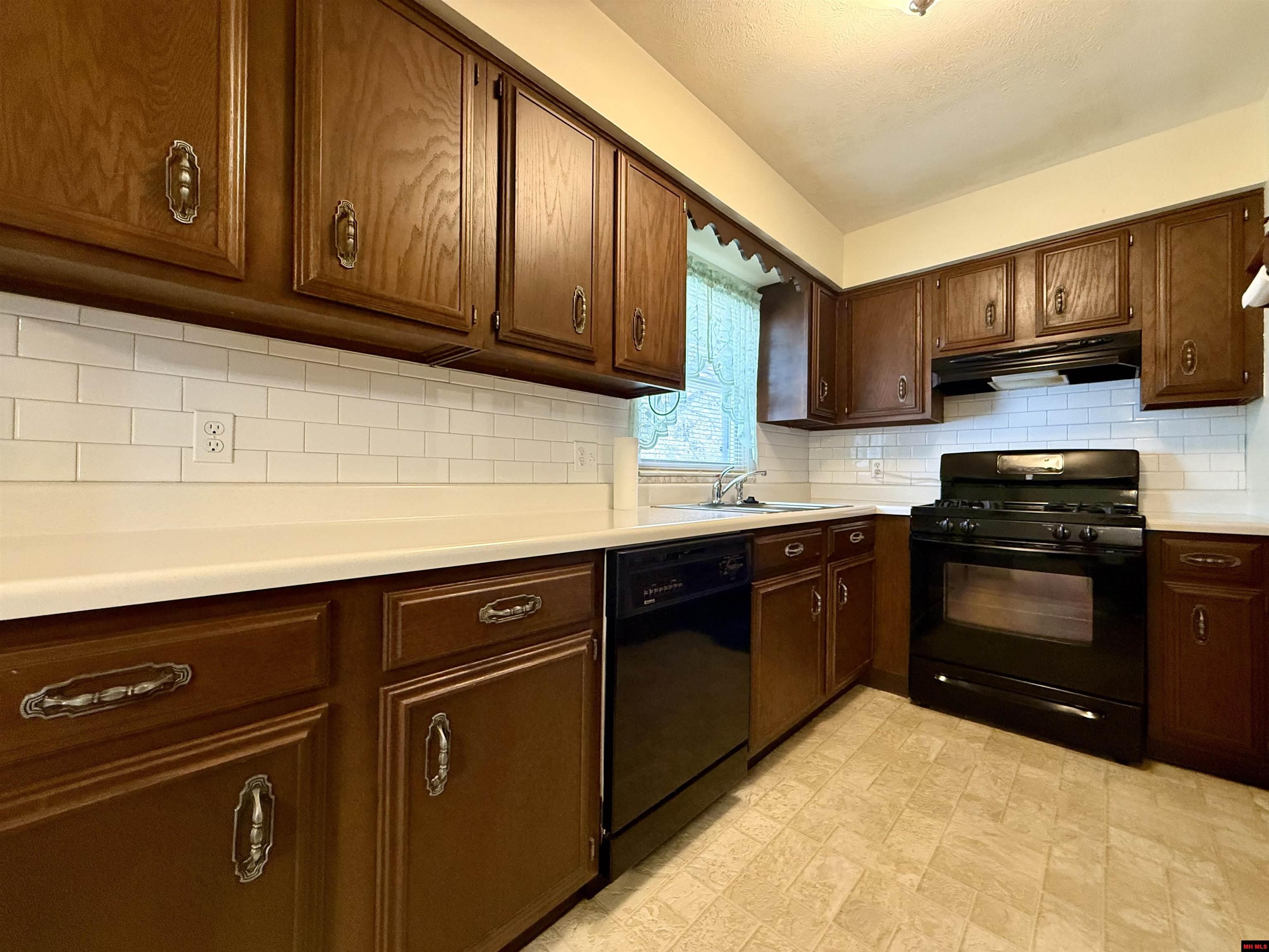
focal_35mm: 14
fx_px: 513
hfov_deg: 102.1
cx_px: 634
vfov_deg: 85.7
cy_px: 476
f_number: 2.2
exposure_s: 1/60
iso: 400
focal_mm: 2.22
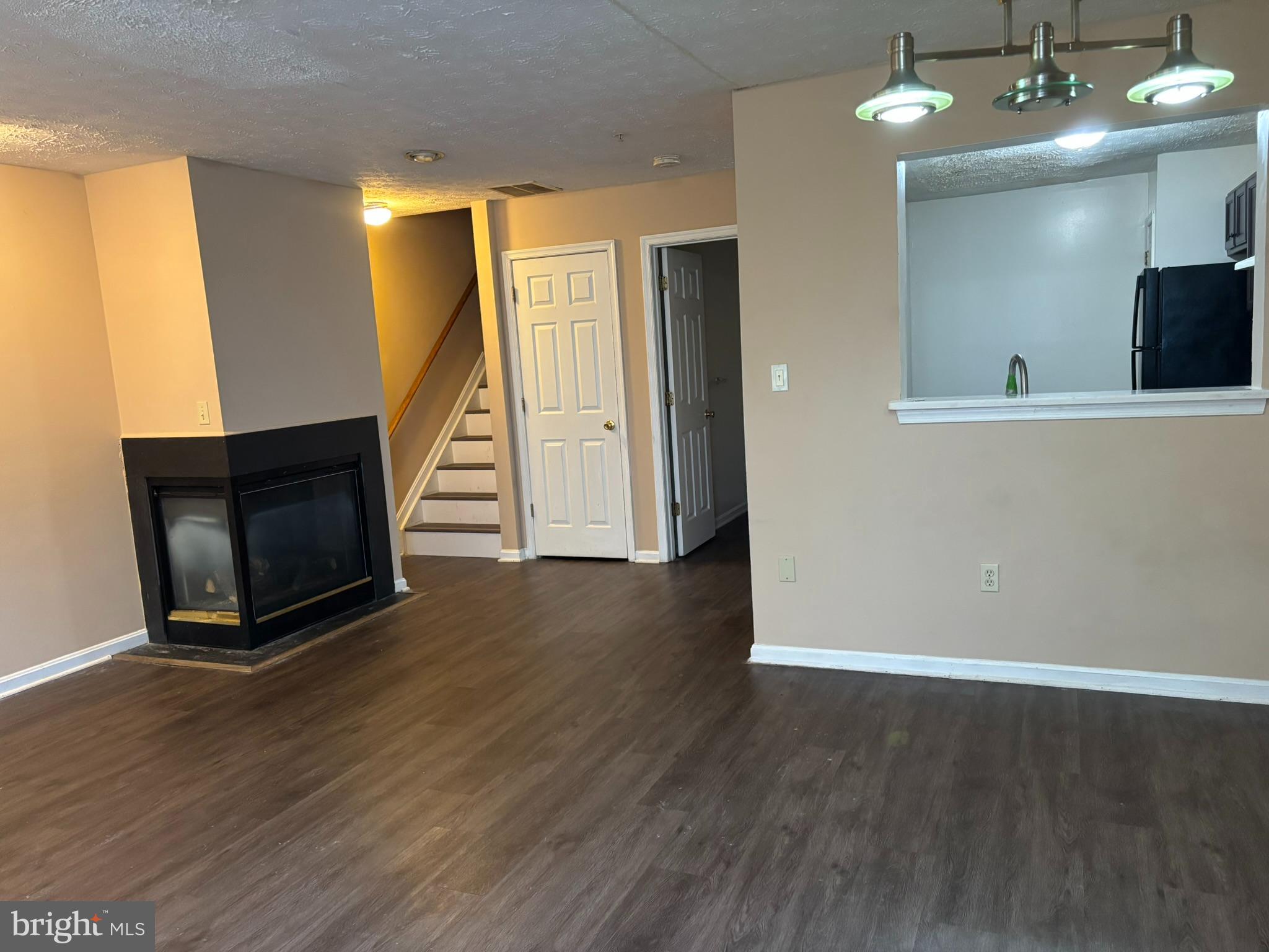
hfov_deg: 67.3
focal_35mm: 26
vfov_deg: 53.1
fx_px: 953
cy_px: 476
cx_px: 634
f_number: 1.6
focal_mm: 5.96
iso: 400
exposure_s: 1/60
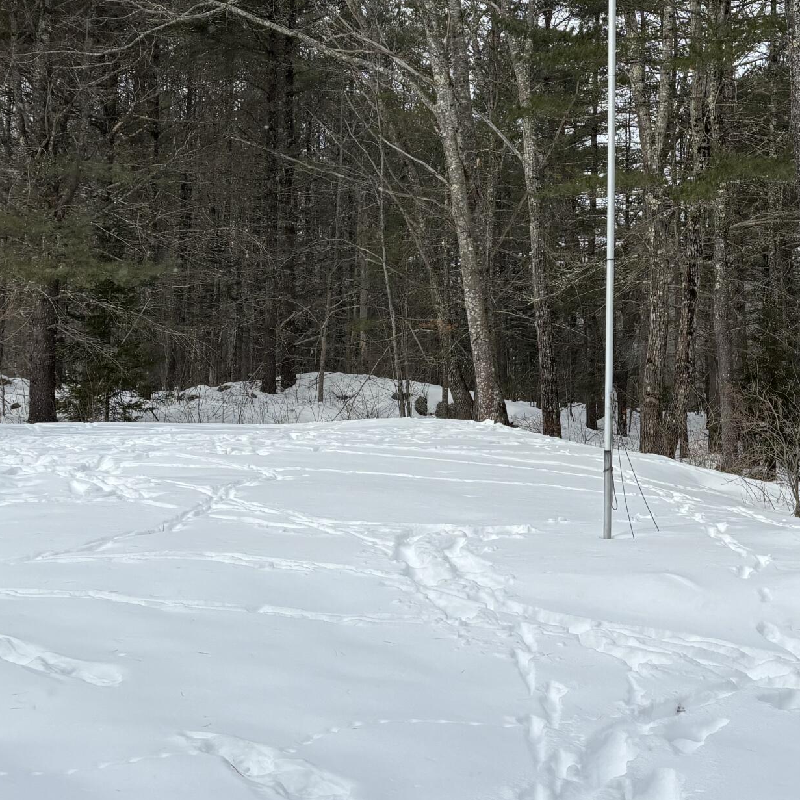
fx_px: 1464
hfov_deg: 30.1
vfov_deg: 29.9
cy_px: 177
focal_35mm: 56
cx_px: 593
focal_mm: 5.96
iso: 50
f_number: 1.6
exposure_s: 1/2710
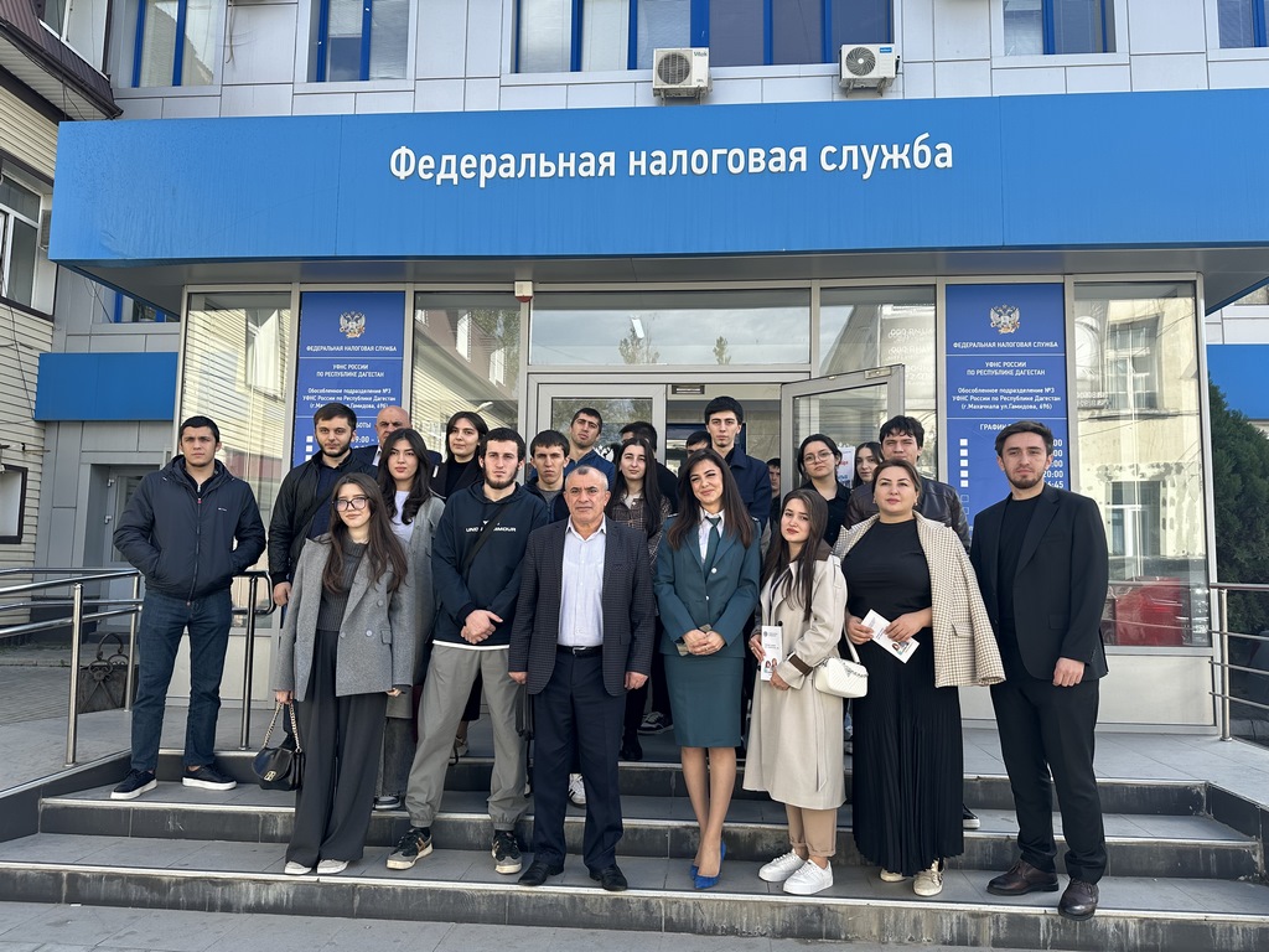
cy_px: 476
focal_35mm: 24
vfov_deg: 56.8
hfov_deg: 71.6
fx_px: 880
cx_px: 634
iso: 80
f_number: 1.78
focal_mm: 6.86
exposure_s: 1/980
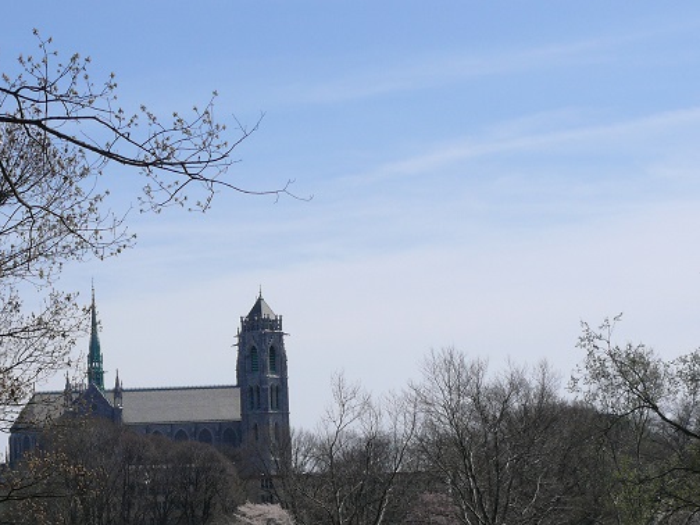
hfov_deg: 21.8
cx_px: 178
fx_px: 1800
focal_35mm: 89
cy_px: 381
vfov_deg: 16.5
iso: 100
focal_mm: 11
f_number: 5.6
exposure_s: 1/800
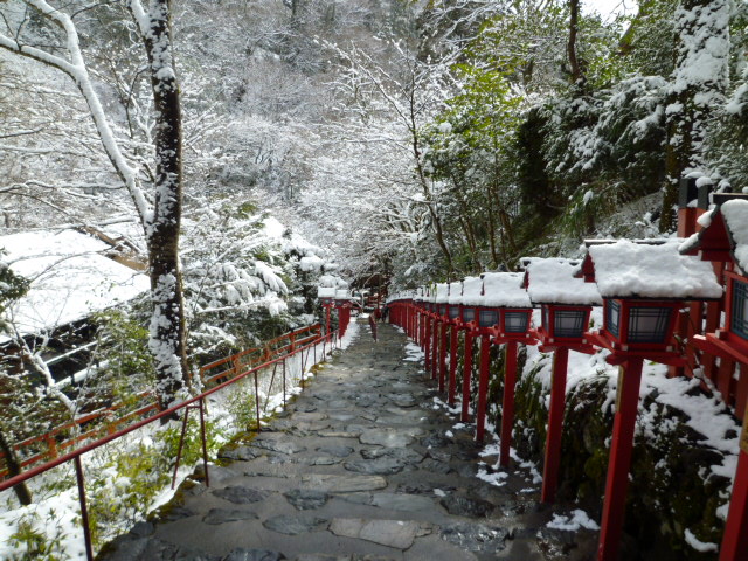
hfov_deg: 69.4
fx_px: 540
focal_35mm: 25
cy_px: 280
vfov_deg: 54.9
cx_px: 374
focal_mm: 4.5
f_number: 4
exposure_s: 1/250
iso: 80
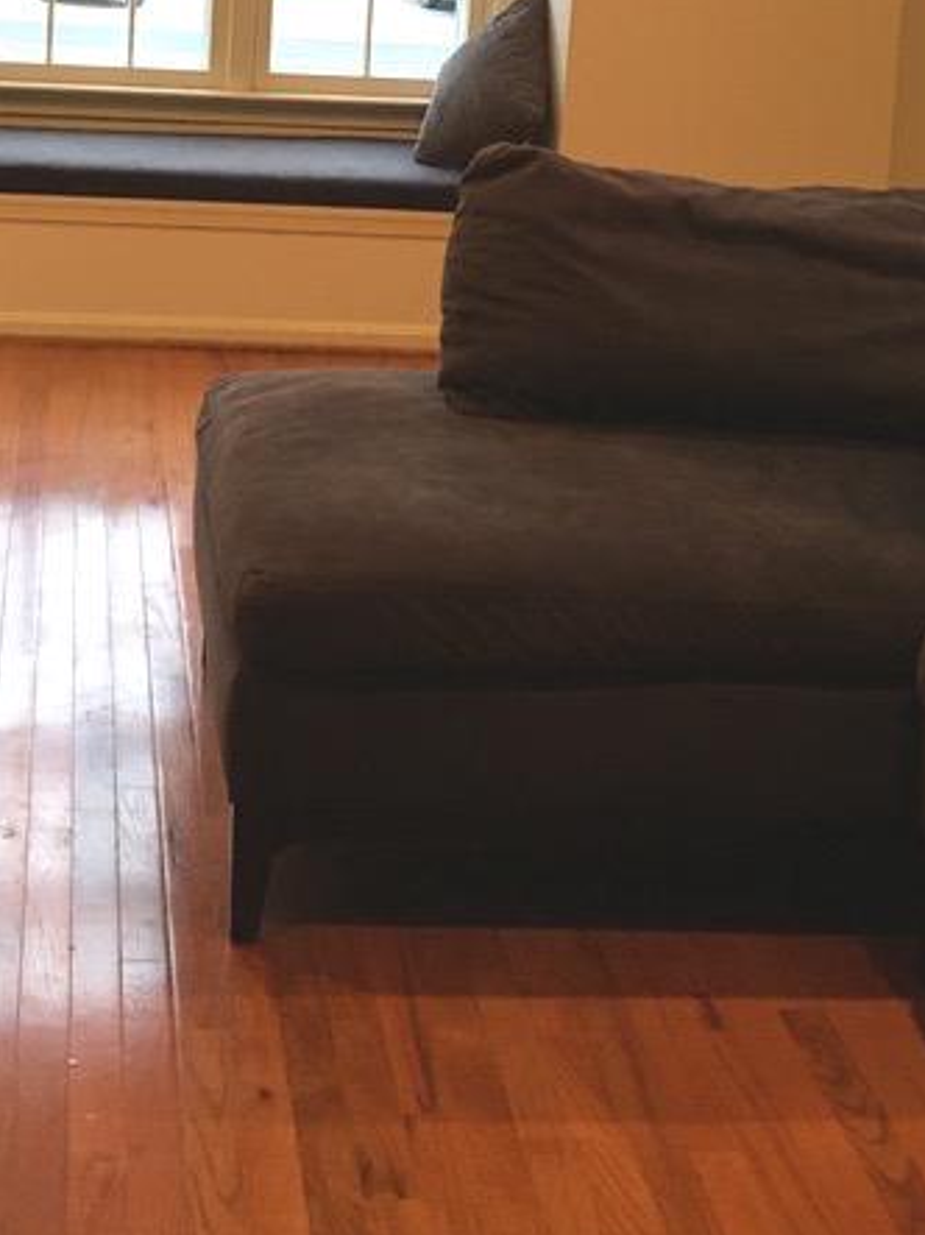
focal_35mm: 67
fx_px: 2388
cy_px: 103
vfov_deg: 27.8
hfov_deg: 21.8
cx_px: 309
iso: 64
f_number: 2.2
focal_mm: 4.15
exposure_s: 1/15
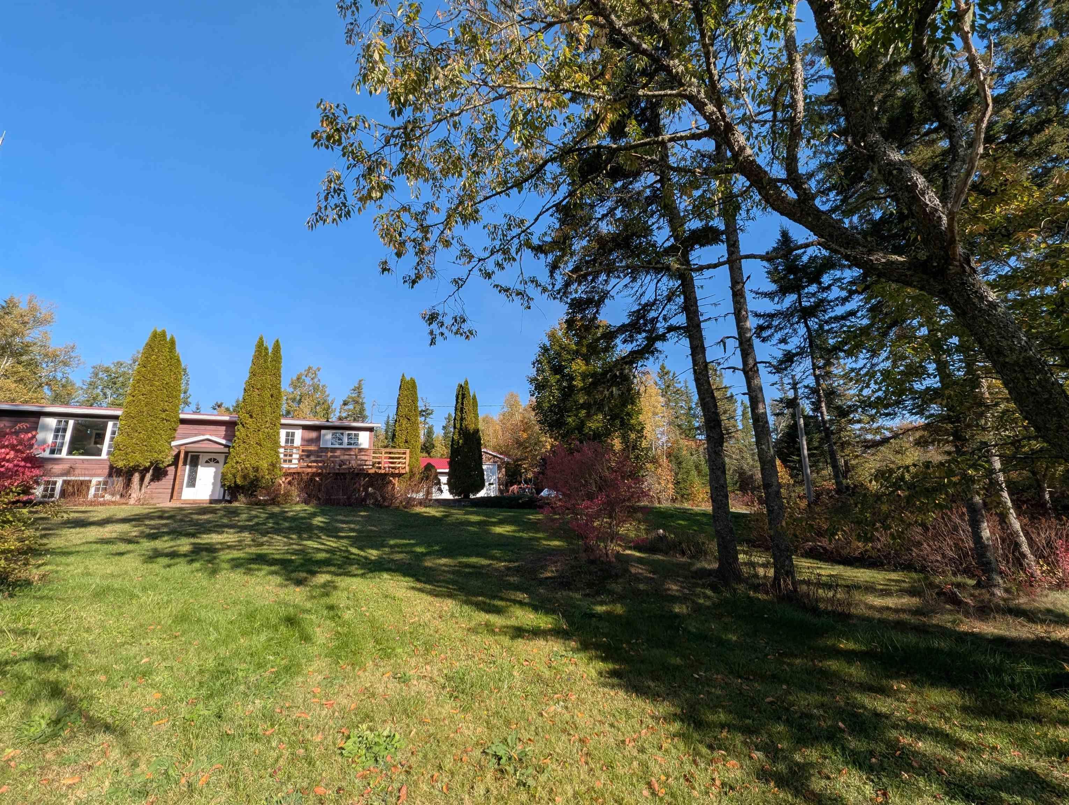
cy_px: 402
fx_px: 402
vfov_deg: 90.1
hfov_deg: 106.1
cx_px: 534
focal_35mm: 13
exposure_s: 1/1042
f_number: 2.2
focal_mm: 1.95
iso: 45
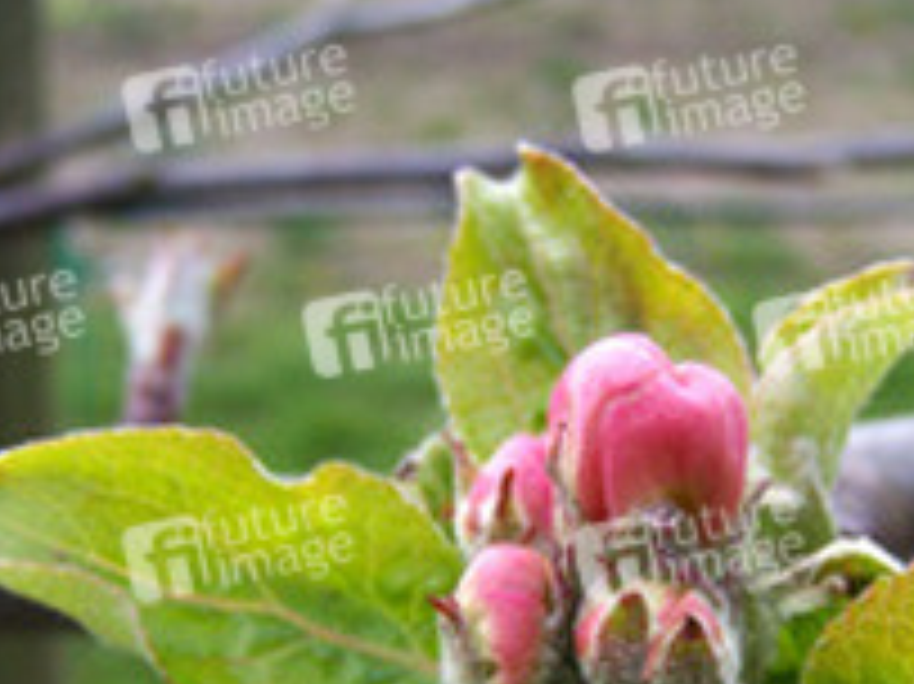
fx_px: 1979
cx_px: 635
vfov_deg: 19.1
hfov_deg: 25.8
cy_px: 662
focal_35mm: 75
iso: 200
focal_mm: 6.3
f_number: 2.8
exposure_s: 1/640
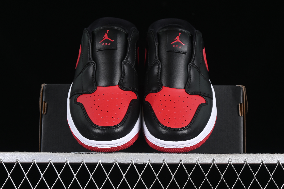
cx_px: 142
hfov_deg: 27.0
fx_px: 592
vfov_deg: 18.2
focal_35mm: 75
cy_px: 94
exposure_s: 1/60
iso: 160
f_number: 6.3
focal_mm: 50
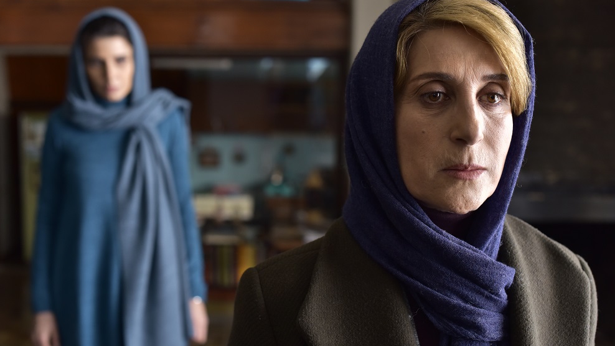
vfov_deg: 22.6
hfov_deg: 39.2
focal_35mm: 53
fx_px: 864
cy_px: 193
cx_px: 306
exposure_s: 1/80
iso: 800
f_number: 4
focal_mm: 50
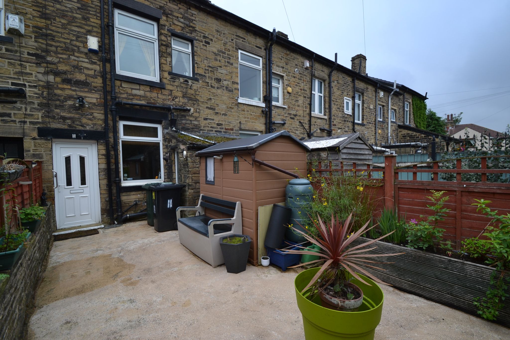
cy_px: 170
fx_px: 212
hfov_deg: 100.4
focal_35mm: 15
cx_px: 255
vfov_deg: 77.3
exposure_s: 1/125
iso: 125
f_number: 5.6
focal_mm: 10
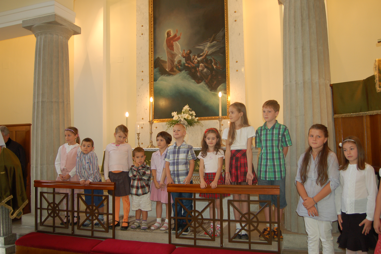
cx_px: 190
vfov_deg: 43.5
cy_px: 127
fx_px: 317
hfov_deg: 62.0
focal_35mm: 30
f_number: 3.8
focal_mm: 20
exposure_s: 1/60
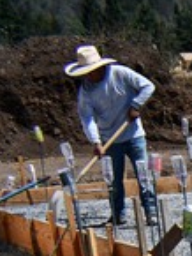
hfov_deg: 7.9
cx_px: 698
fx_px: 1056
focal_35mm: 143
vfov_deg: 12.6
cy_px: 451
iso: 100
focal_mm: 18
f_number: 9
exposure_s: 1/320
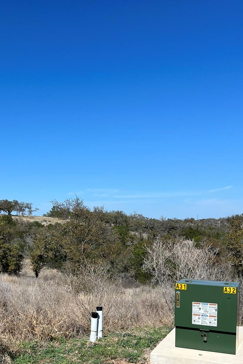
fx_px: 405
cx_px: 72
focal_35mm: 40
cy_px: 251
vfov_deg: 47.4
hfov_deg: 33.0
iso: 50
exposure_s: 1/5587
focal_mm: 5.7
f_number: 1.5
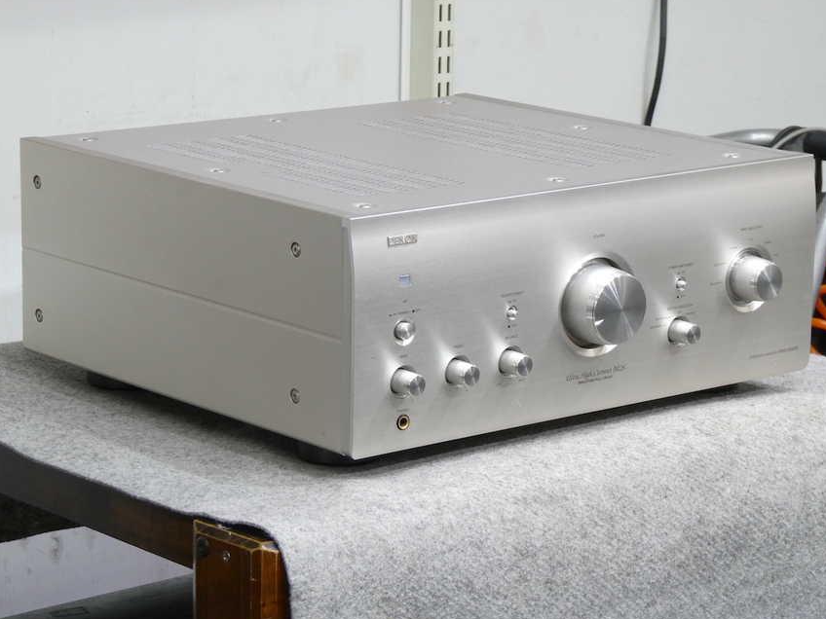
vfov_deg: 12.3
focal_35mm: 120
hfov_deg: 16.4
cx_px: 418
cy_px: 329
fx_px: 2863
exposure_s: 1/8
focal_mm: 19
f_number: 5.1
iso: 200
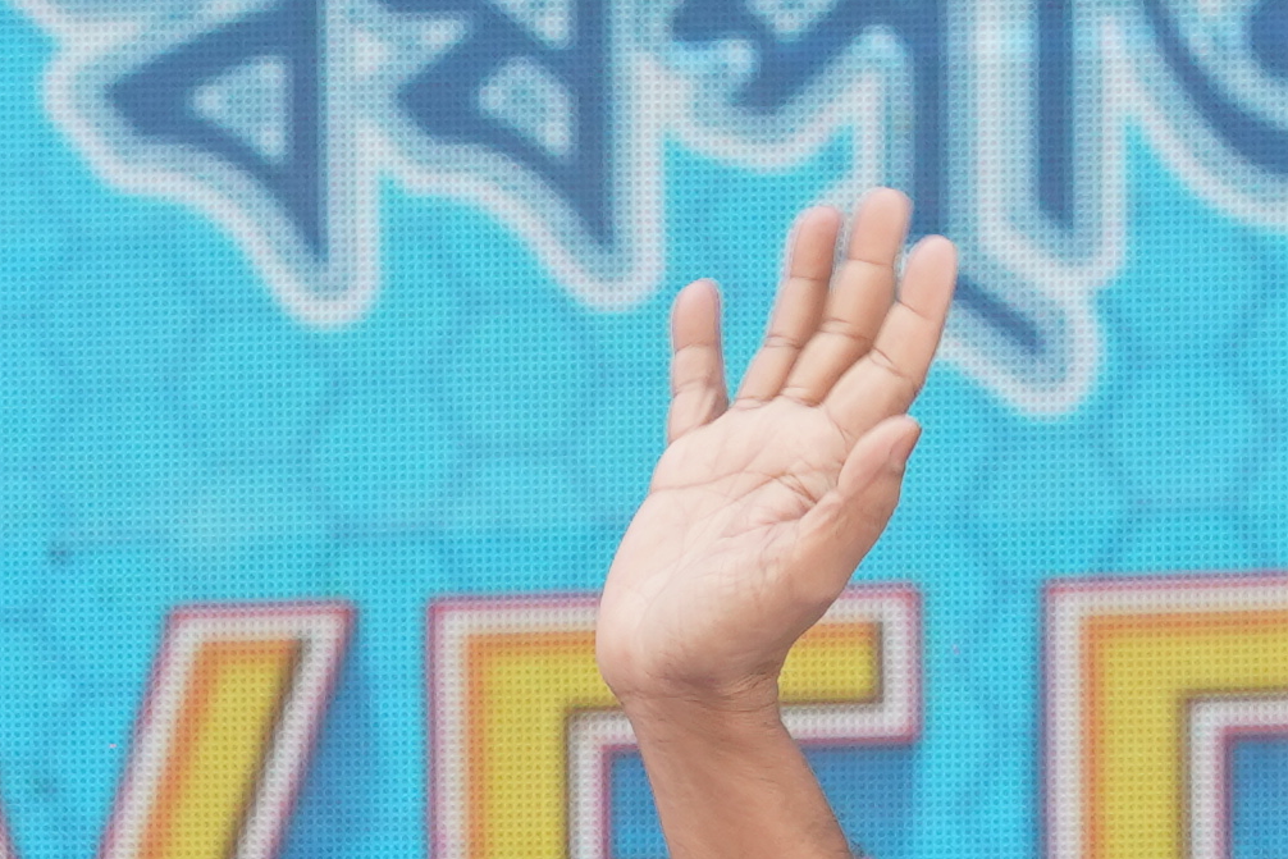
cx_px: -501
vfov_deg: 2.0
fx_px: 24044
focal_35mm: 672
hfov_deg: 3.1
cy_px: 2171
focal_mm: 85
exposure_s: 1/200
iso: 640
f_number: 4
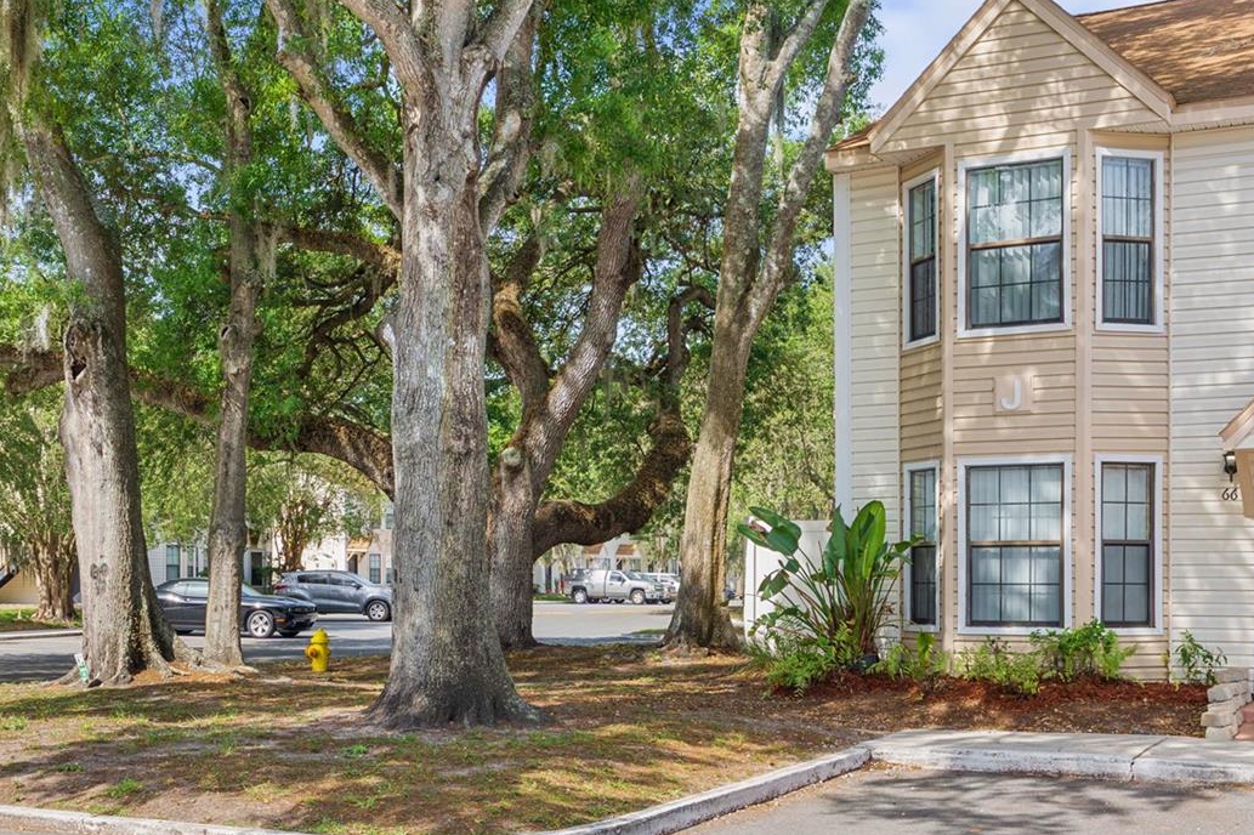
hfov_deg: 40.7
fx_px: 1671
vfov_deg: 27.7
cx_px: 429
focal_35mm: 48
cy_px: 604
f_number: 9
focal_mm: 31
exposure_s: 1/160
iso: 200
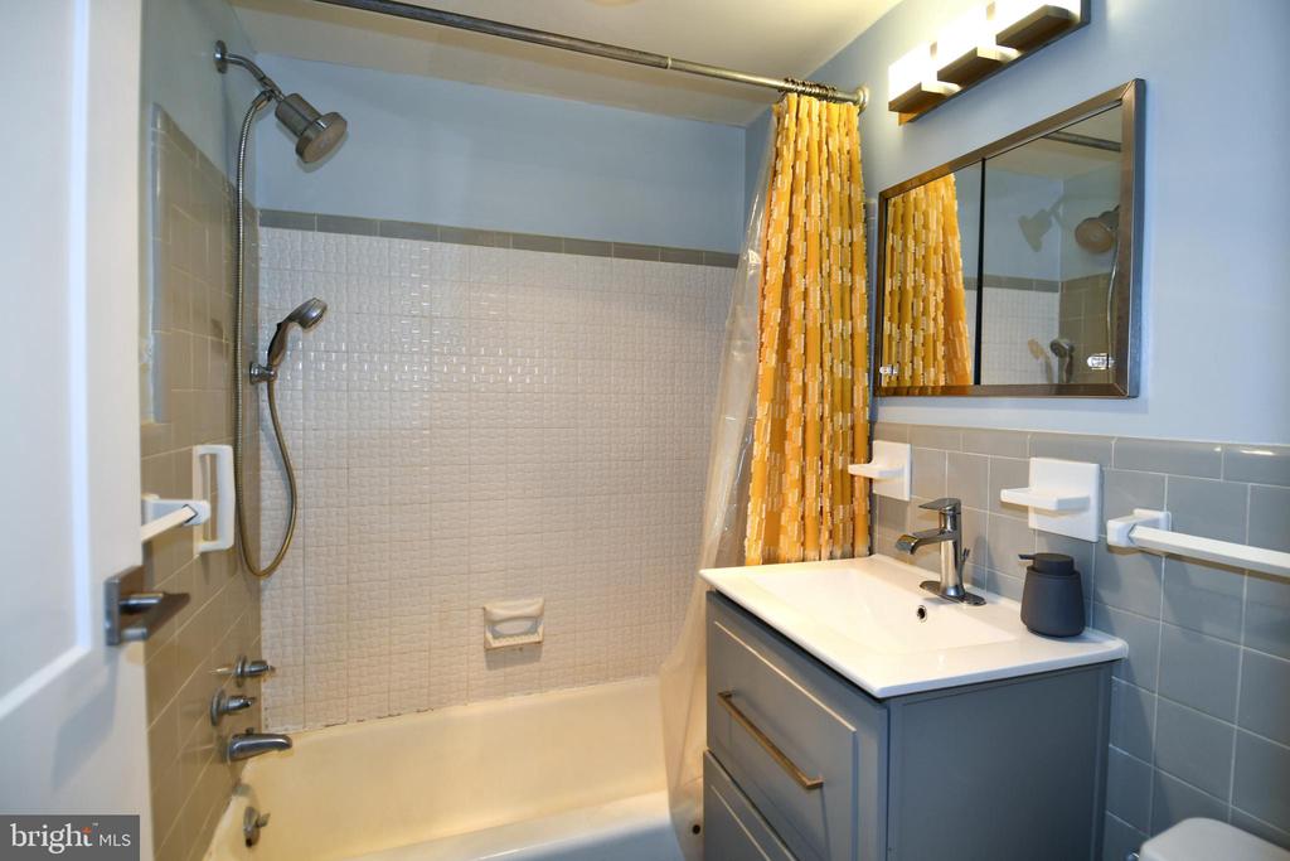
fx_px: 645
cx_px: 645
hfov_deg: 90.0
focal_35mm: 18
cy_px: 430
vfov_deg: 67.4
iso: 200
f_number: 4
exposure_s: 1/60
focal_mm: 12
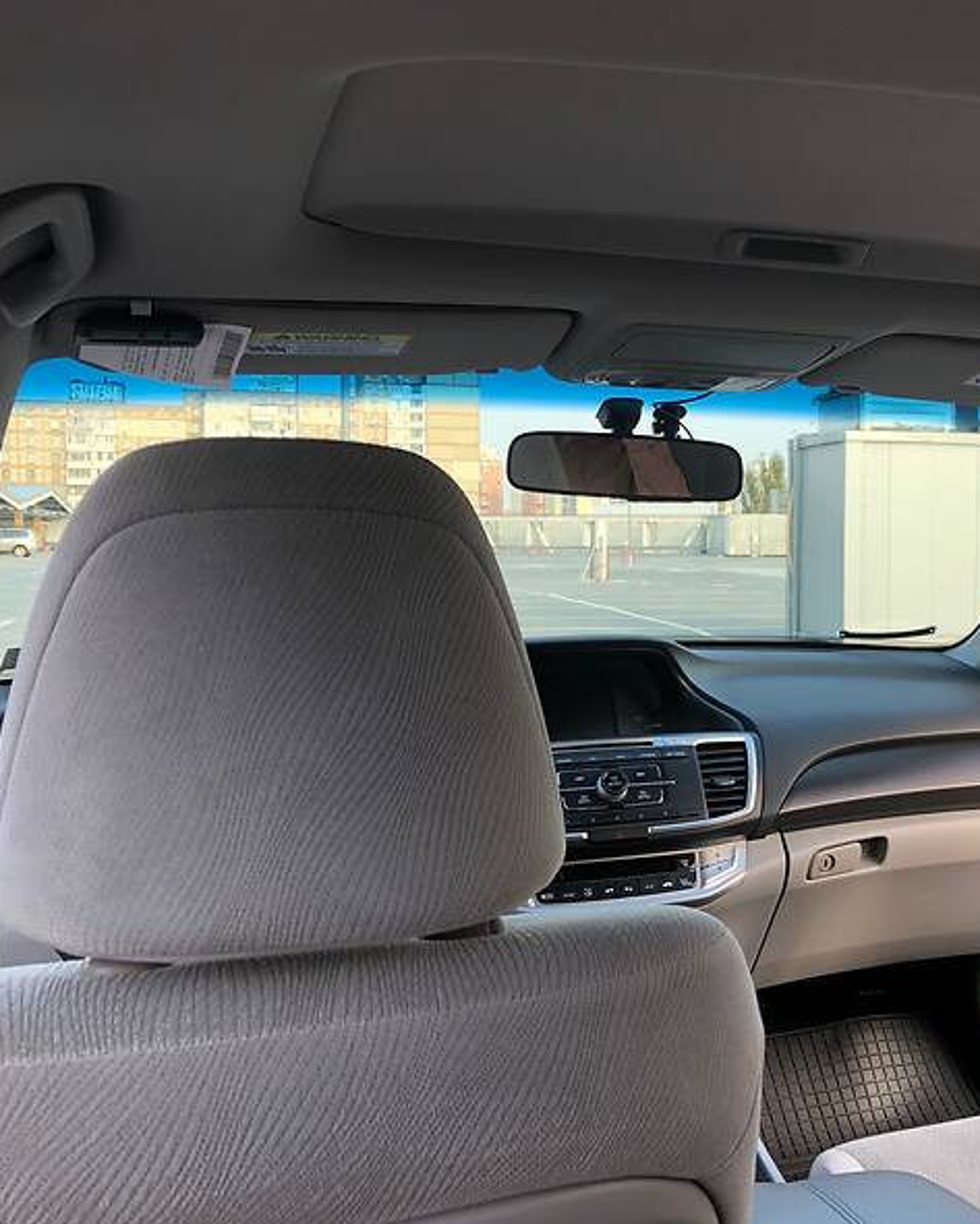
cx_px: 777
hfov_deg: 38.7
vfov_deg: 49.1
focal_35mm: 37
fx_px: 1341
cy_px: 615
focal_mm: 4
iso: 25
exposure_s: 1/120
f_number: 1.8
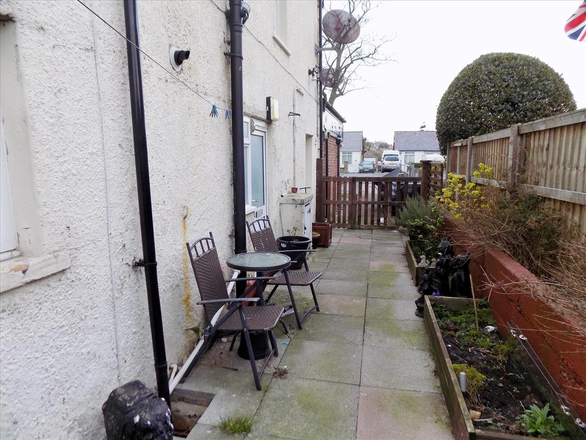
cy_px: 220
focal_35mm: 23
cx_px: 293
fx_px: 389
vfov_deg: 58.9
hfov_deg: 73.9
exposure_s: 1/100
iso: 80
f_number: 3.1
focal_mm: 4
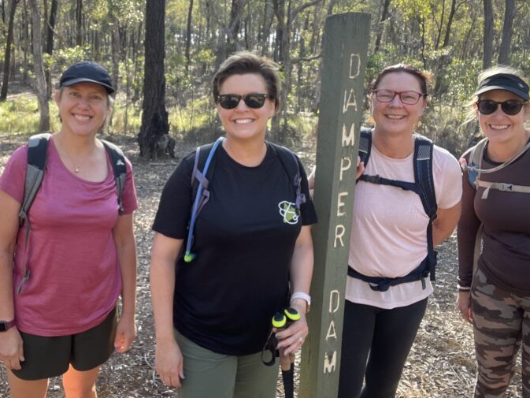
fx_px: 536
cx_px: 183
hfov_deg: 51.8
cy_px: 162
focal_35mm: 35
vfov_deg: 40.6
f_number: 2.2
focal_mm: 2.71
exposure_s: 1/121
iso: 64
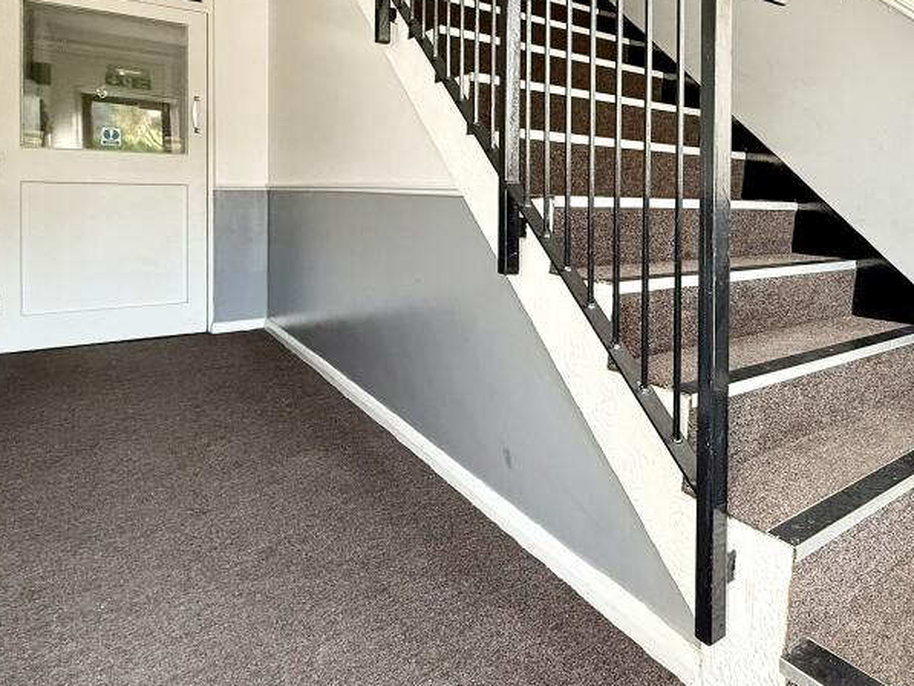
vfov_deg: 55.3
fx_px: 634
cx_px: 767
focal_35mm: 24
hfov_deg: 63.5
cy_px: 211
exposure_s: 1/99
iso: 125
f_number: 2.2
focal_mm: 2.22
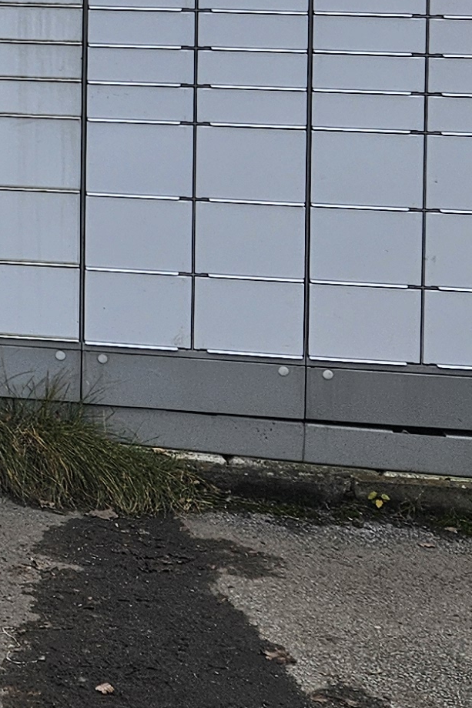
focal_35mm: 104
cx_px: -507
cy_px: -136
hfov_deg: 11.7
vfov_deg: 18.6
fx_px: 2046
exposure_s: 1/205
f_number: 1.8
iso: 25
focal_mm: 5.4
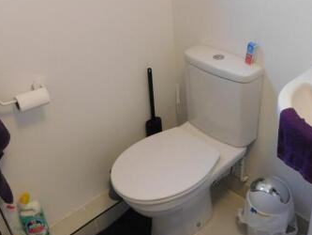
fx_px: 379
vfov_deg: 34.3
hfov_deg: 44.4
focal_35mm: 42
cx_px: 193
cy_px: 94
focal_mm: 4.1
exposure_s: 1/15
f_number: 3
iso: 400
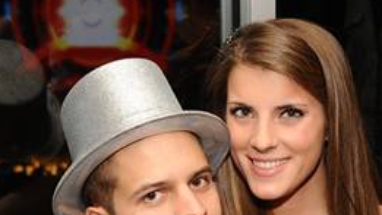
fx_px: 1074
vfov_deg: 11.4
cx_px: 231
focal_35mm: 106
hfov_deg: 20.1
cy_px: 176
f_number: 6.7
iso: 800
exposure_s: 1/250
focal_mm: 48
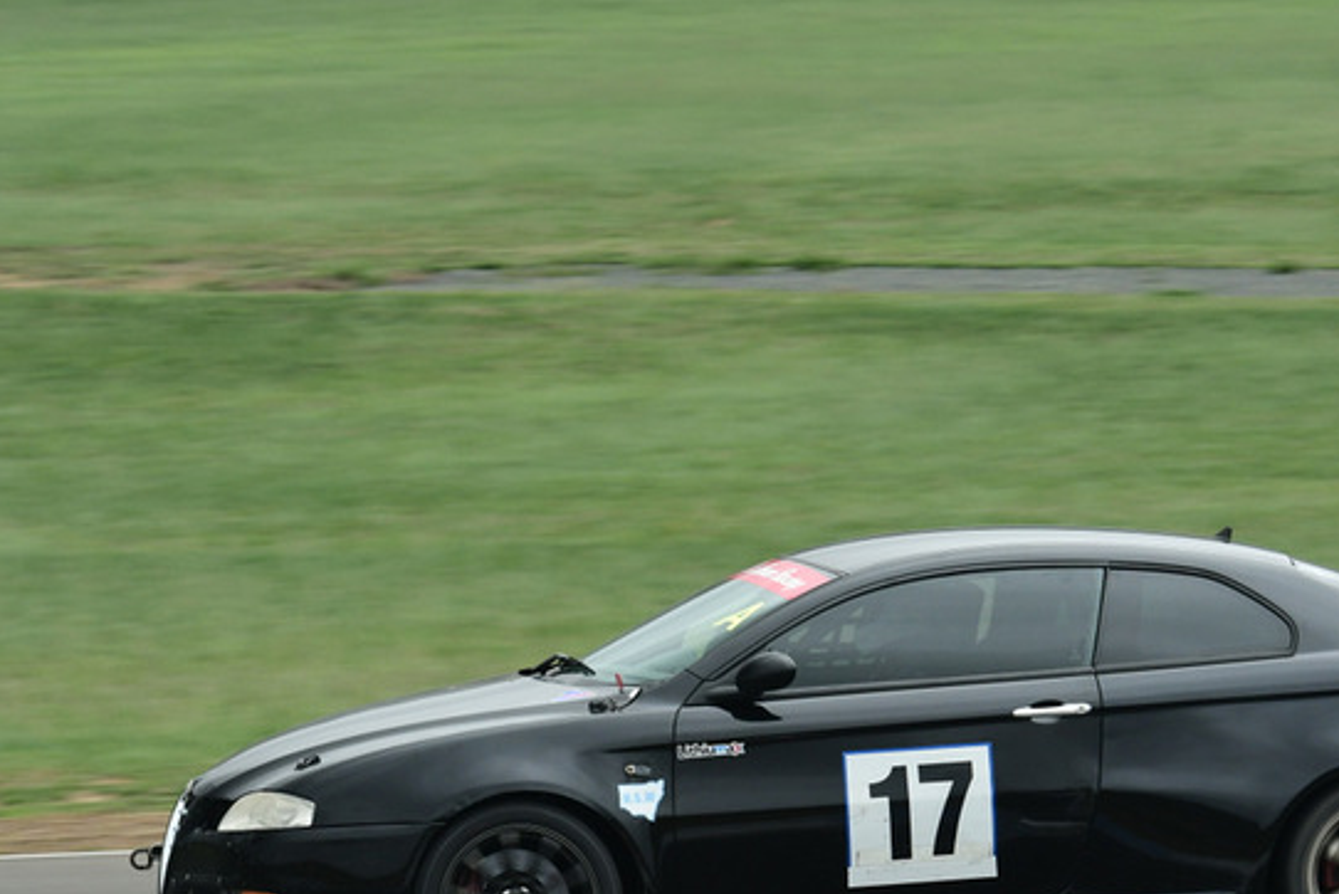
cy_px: 553
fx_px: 11117
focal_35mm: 299
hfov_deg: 6.9
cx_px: 879
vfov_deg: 4.6
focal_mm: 135
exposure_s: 1/320
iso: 800
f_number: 11
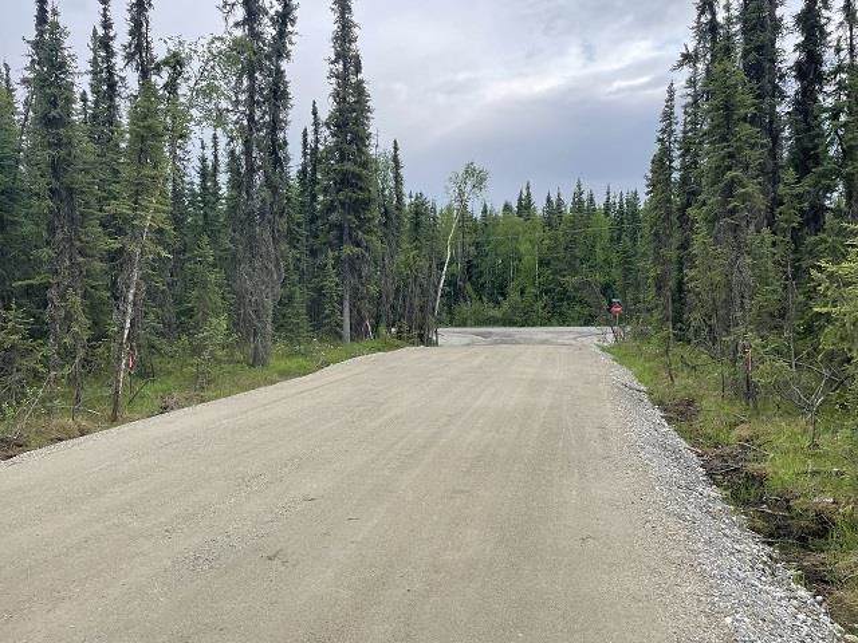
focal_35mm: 26
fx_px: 644
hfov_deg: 67.3
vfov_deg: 53.1
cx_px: 429
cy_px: 322
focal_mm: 4.2
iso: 32
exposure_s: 1/1531
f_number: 1.6
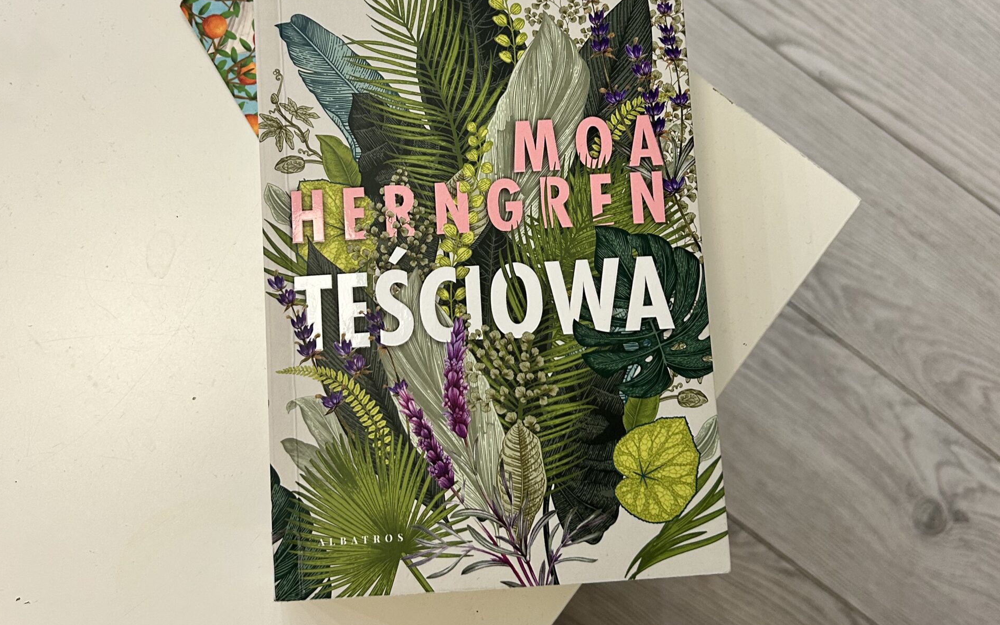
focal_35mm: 37
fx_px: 1008
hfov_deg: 52.7
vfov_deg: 34.3
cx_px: 497
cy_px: 246
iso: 160
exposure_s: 1/59
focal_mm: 5.7
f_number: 1.5
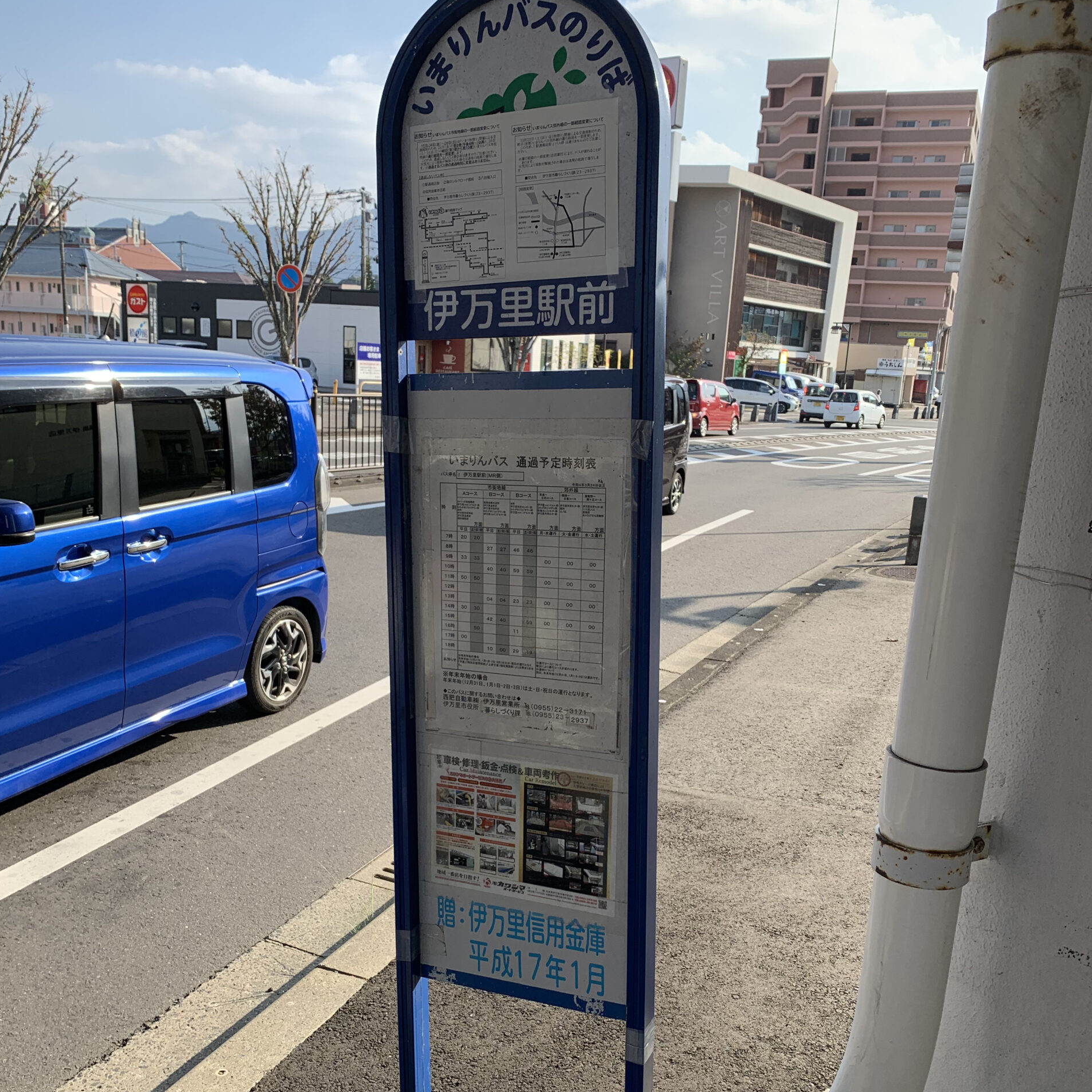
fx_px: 1106
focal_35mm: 31
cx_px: 542
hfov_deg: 52.5
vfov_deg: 52.2
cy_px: 656
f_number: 1.8
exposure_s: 1/1100
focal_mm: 4.25
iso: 25
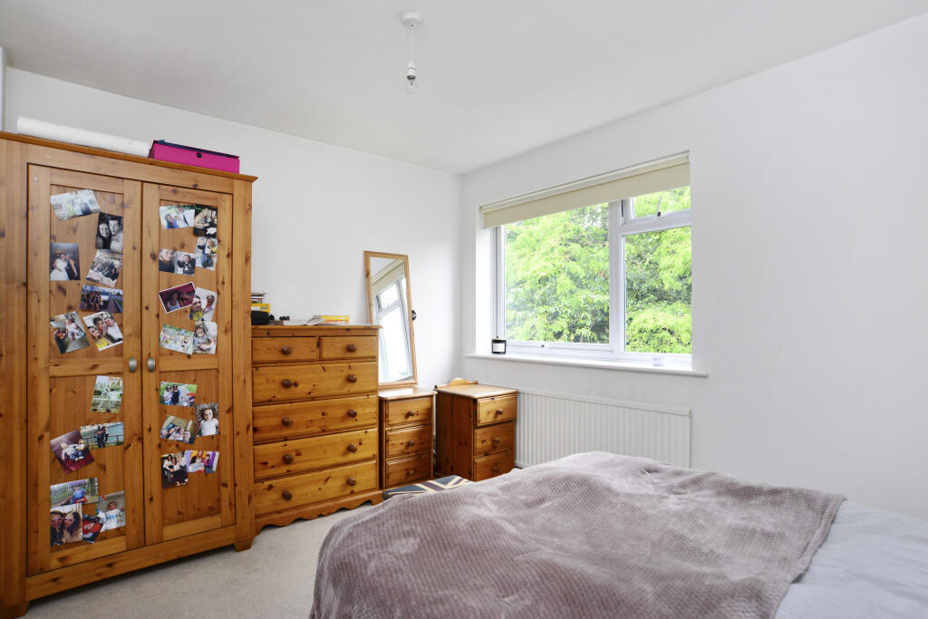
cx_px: 464
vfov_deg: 67.4
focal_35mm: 18
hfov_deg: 90.0
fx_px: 464
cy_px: 310
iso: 500
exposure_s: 1/50
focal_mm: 18
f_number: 9
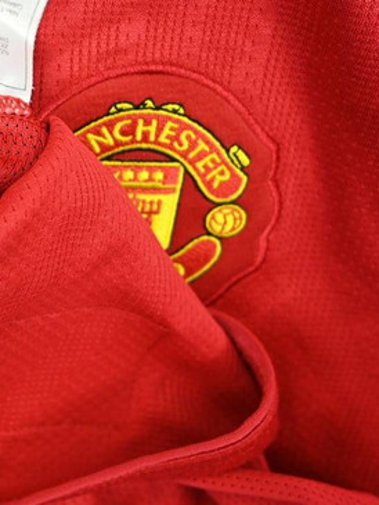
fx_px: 982
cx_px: -149
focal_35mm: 67
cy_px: 119
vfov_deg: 28.4
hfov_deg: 19.6
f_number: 4.8
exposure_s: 1/125
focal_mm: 25.5
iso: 200
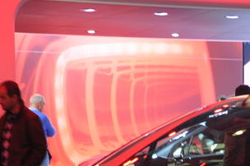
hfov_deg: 13.5
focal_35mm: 148
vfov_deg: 9.1
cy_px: 232
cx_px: 296
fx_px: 1026
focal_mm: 25
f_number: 5
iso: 400
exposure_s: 1/25
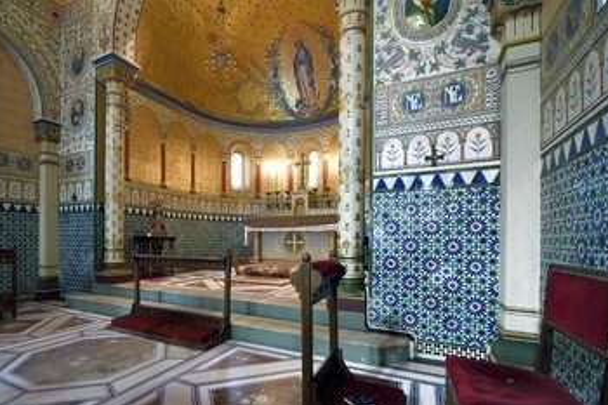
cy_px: 242
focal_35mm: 18
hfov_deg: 89.6
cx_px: 268
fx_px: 304
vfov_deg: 66.7
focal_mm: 15
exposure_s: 1/8
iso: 640
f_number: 7.1
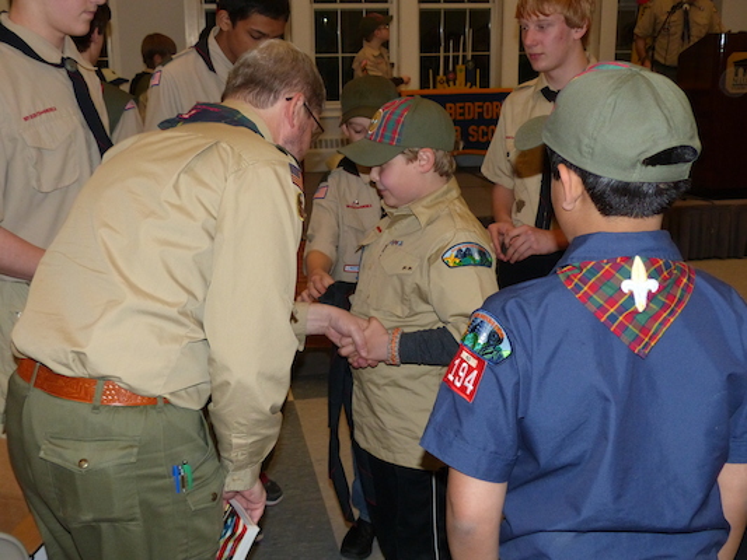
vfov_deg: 35.1
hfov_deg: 45.8
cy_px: 280
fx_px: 885
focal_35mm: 41
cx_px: 374
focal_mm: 7.4
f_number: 2.8
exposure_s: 1/80
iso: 400
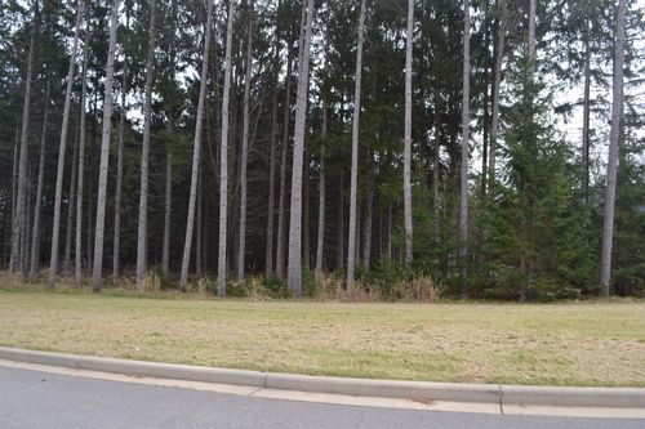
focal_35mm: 27
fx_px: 484
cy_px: 214
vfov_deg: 47.9
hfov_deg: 67.4
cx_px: 322
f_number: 5.6
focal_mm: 18
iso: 220
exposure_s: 1/125
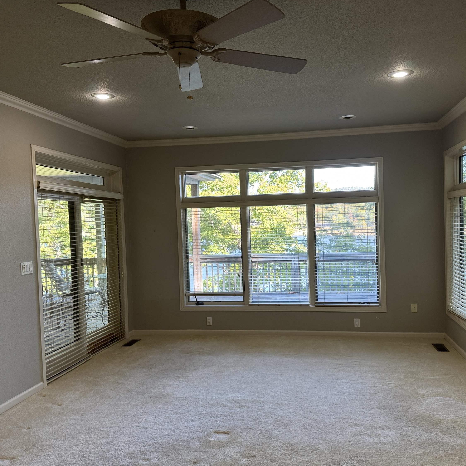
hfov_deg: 55.5
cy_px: 233
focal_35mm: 29
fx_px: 442
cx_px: 255
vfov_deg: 55.6
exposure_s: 1/120
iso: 100
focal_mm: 6.76
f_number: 1.78
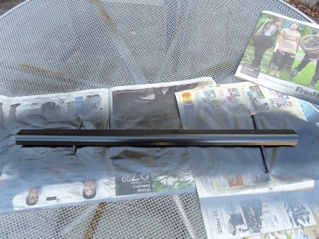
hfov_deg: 63.4
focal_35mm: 28
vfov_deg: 49.7
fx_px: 258
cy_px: 120
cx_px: 160
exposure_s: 1/45
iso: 100
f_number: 3.4
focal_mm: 5
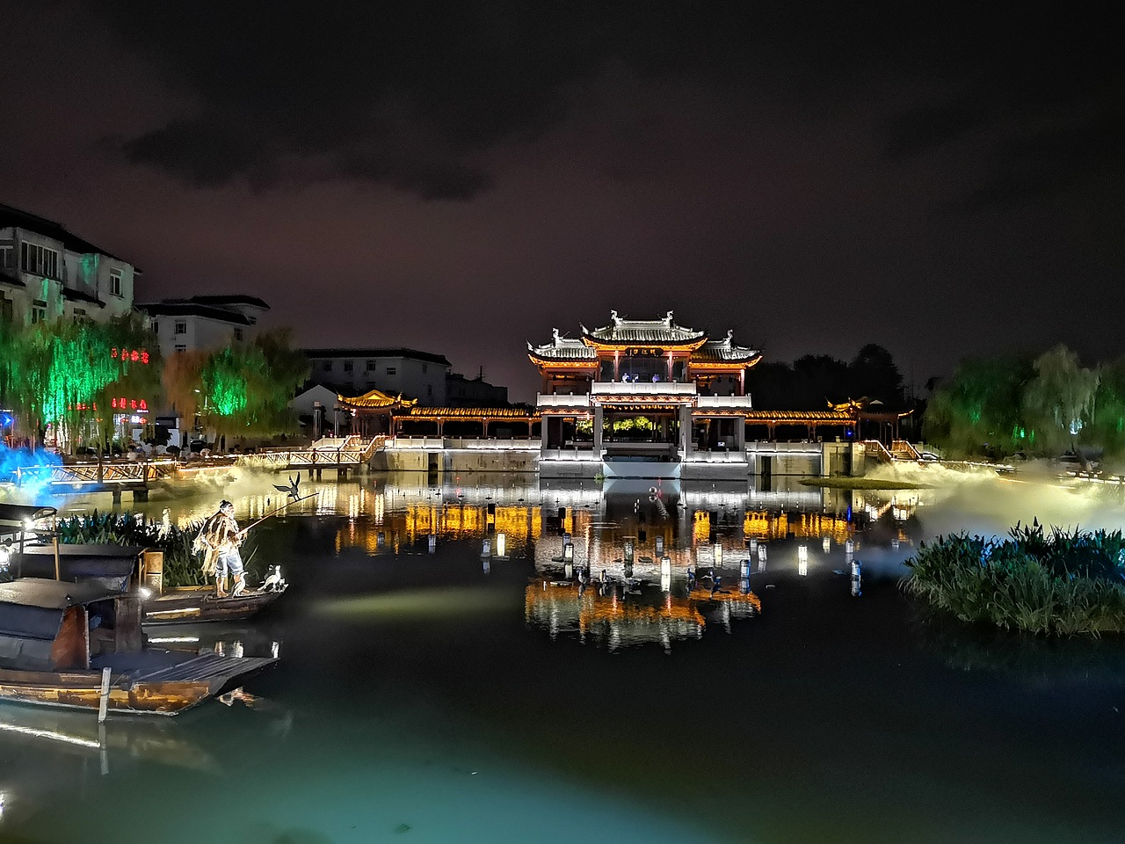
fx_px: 877
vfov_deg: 51.4
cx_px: 562
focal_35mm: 27
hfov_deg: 65.3
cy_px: 422
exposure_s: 4
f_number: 1.8
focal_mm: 3.95
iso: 800
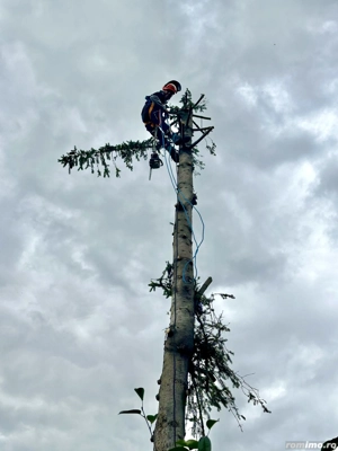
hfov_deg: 30.3
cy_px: 226
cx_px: 169
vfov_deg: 39.7
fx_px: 625
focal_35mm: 48
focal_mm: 6.86
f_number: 1.78
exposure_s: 1/4566
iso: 64
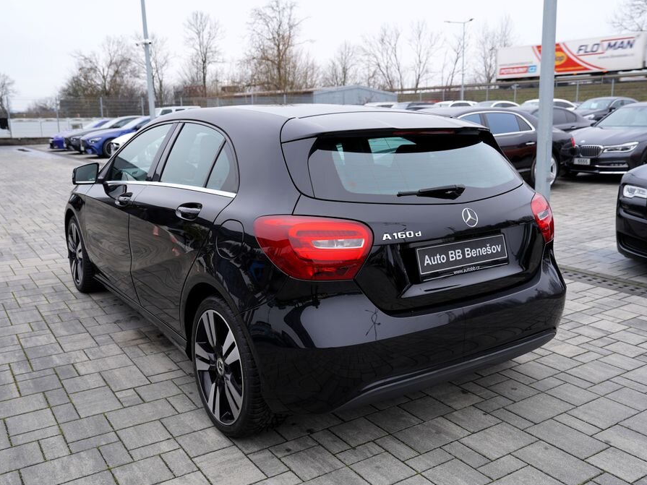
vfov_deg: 42.9
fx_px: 617
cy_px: 245
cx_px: 322
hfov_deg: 55.4
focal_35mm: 33
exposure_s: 1/60
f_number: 4.5
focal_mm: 30
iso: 100
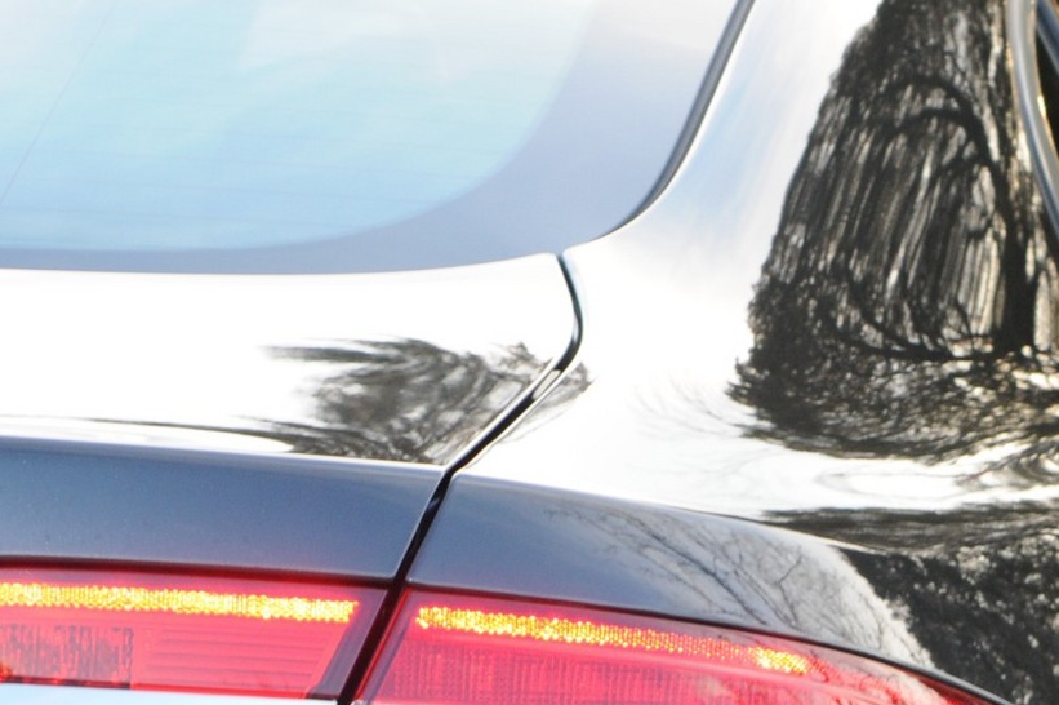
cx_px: 1058
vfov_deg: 3.3
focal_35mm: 411
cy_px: 923
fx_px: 12080
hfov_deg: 5.0
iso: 400
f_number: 8
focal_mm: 90
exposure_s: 1/60
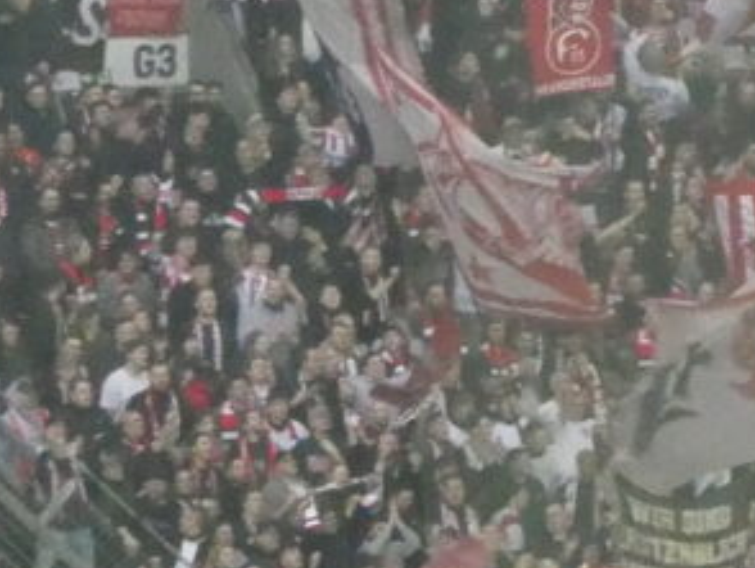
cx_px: 1199
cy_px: -257
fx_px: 14712
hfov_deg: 2.9
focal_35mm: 674
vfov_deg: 2.2
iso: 1250
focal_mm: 22.3
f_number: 5.2
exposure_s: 1/80
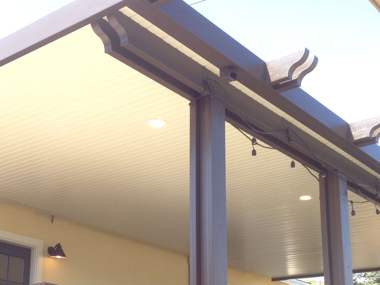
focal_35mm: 65
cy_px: 237
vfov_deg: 22.2
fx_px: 713
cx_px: 138
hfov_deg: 29.7
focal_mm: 4.28
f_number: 2.4
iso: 50
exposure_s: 1/298
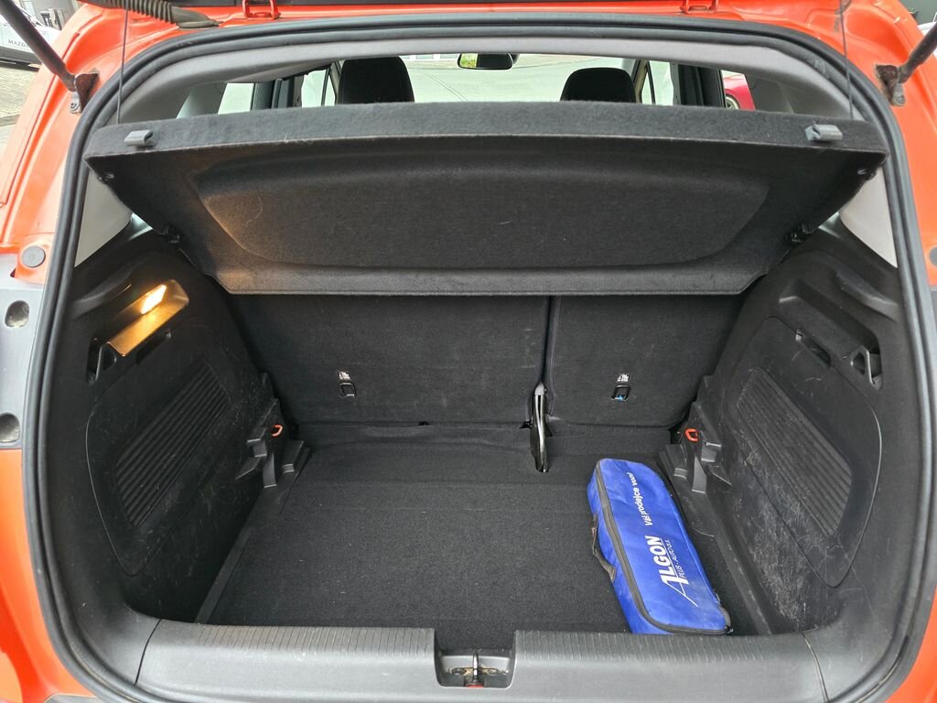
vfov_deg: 58.9
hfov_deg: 73.9
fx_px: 623
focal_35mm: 23
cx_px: 468
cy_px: 352
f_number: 1.7
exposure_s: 1/100
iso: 1250
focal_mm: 6.3
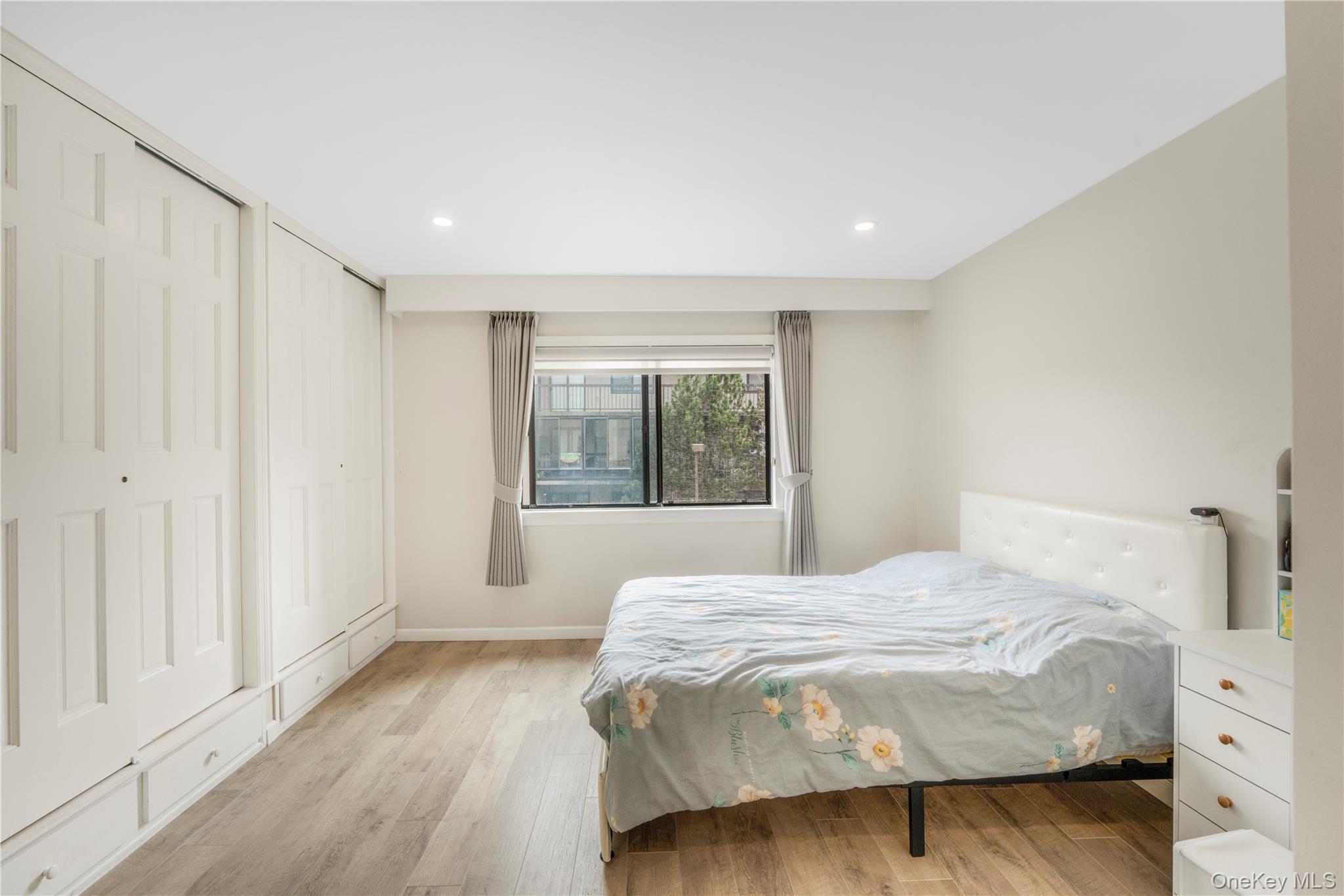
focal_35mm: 14
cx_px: 672
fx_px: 523
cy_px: 448
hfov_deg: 104.3
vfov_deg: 81.2
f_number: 13
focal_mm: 14
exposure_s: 1/80
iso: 800
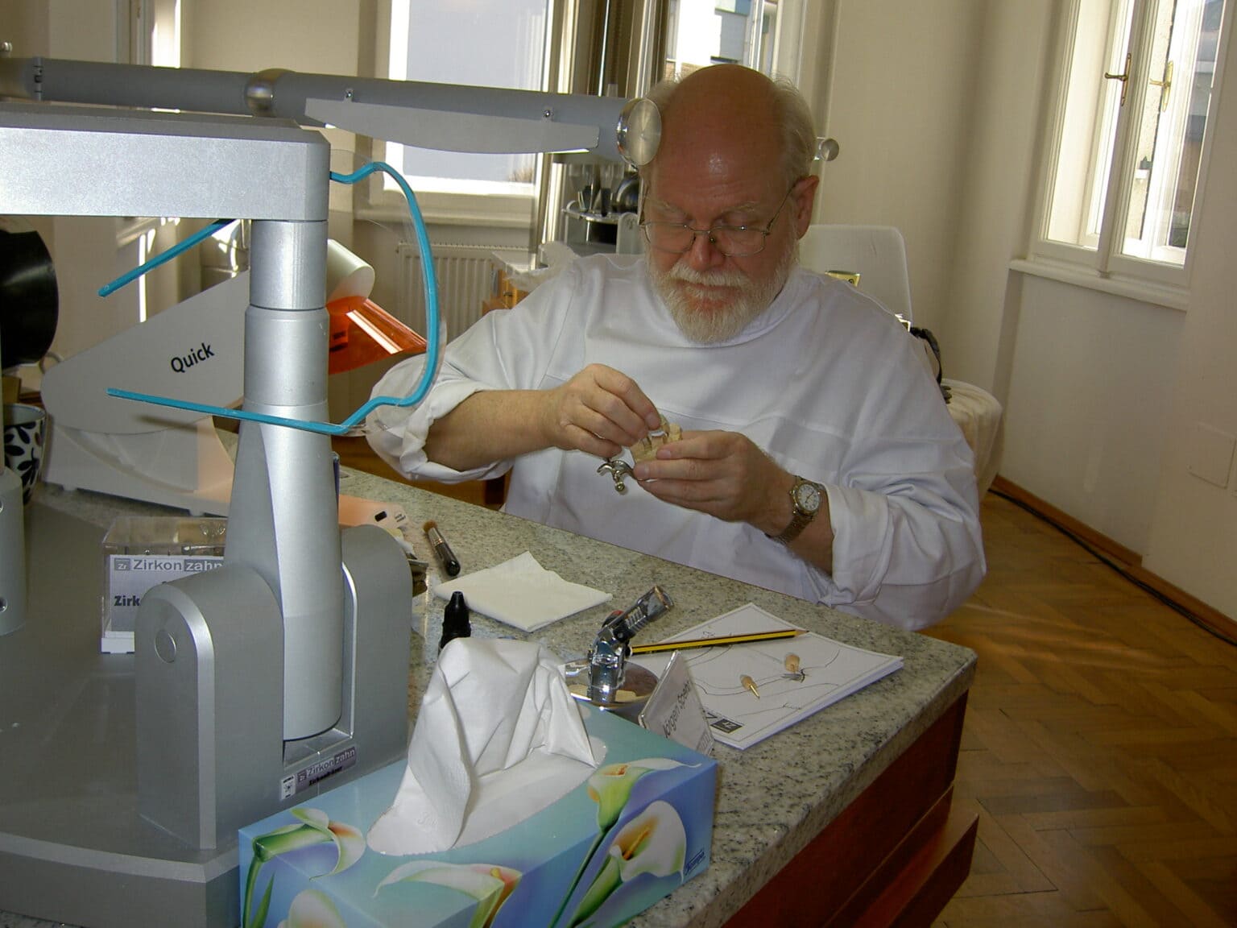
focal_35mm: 34
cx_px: 618
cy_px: 464
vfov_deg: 41.8
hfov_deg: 54.0
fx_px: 1215
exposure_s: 1/200
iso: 50
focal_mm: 5.6
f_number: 2.8
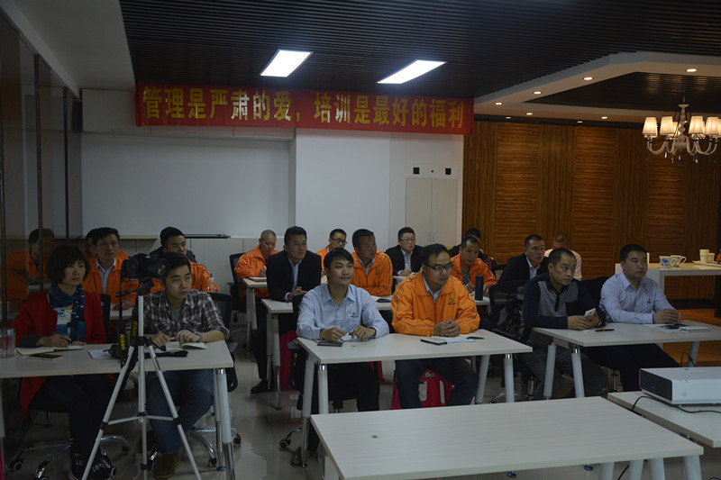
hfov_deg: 53.1
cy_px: 240
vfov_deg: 36.9
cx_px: 360
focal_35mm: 36
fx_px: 721
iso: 500
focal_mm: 24
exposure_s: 1/80
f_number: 4
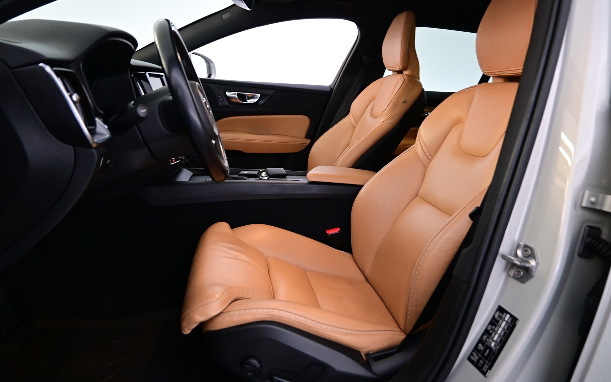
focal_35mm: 25
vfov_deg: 49.2
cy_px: 175
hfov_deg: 72.5
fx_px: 416
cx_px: 308
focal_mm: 16
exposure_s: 1/25
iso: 1250
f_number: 3.5
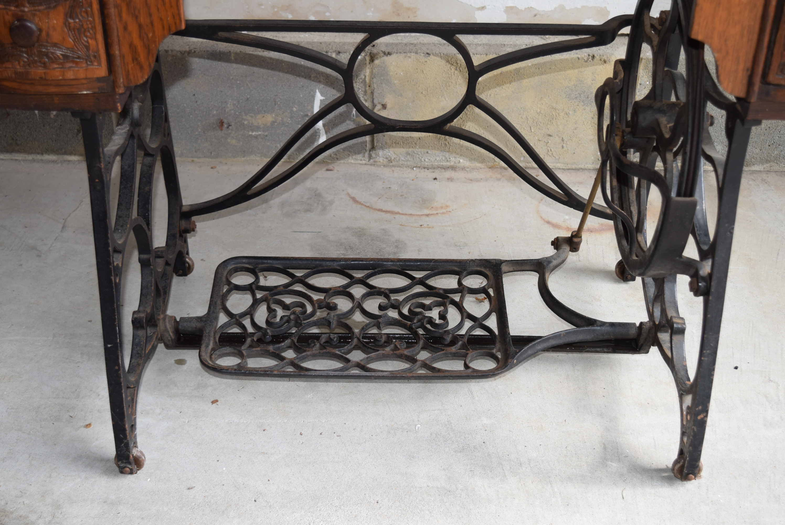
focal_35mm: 51
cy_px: 262
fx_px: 1113
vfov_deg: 26.5
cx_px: 392
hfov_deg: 38.9
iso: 200
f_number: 5.6
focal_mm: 34
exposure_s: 1/125
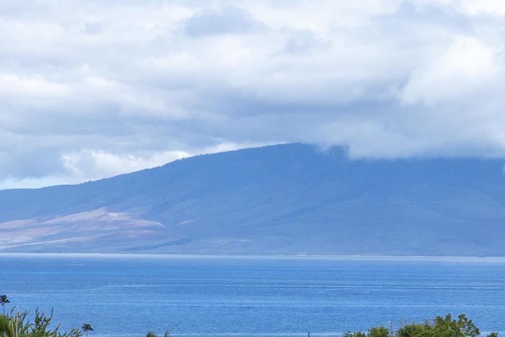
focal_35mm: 180
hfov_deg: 11.2
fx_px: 2526
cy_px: 213
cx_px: -69
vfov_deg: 7.6
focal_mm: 35
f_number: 8
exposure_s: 1/500
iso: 100
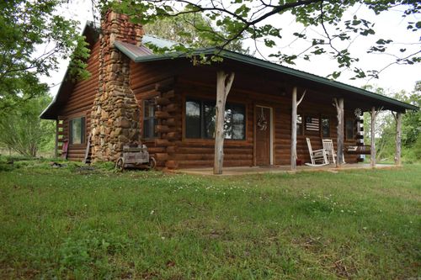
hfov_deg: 67.4
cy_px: 140
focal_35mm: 27
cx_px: 210
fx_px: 316
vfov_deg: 47.9
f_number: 5.6
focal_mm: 18
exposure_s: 1/250
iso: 360
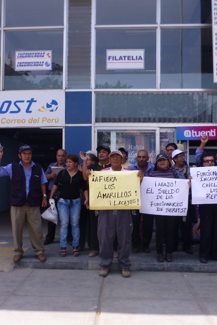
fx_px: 316
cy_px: 170
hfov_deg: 37.8
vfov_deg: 54.4
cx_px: 105
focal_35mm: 35
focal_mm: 4.3
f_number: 4
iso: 100
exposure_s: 1/320
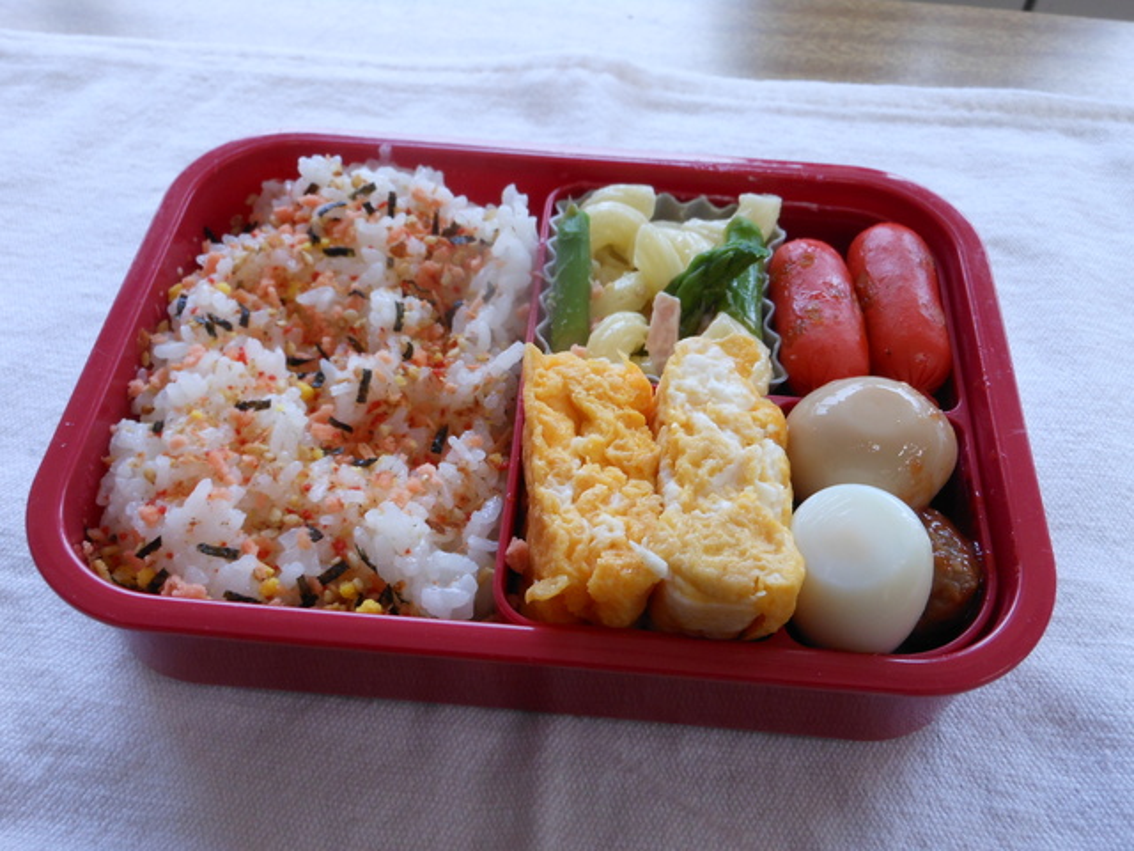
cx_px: 567
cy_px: 426
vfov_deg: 42.9
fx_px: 1081
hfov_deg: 55.4
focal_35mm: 33
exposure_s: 1/30
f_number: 4
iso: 160
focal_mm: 5.9
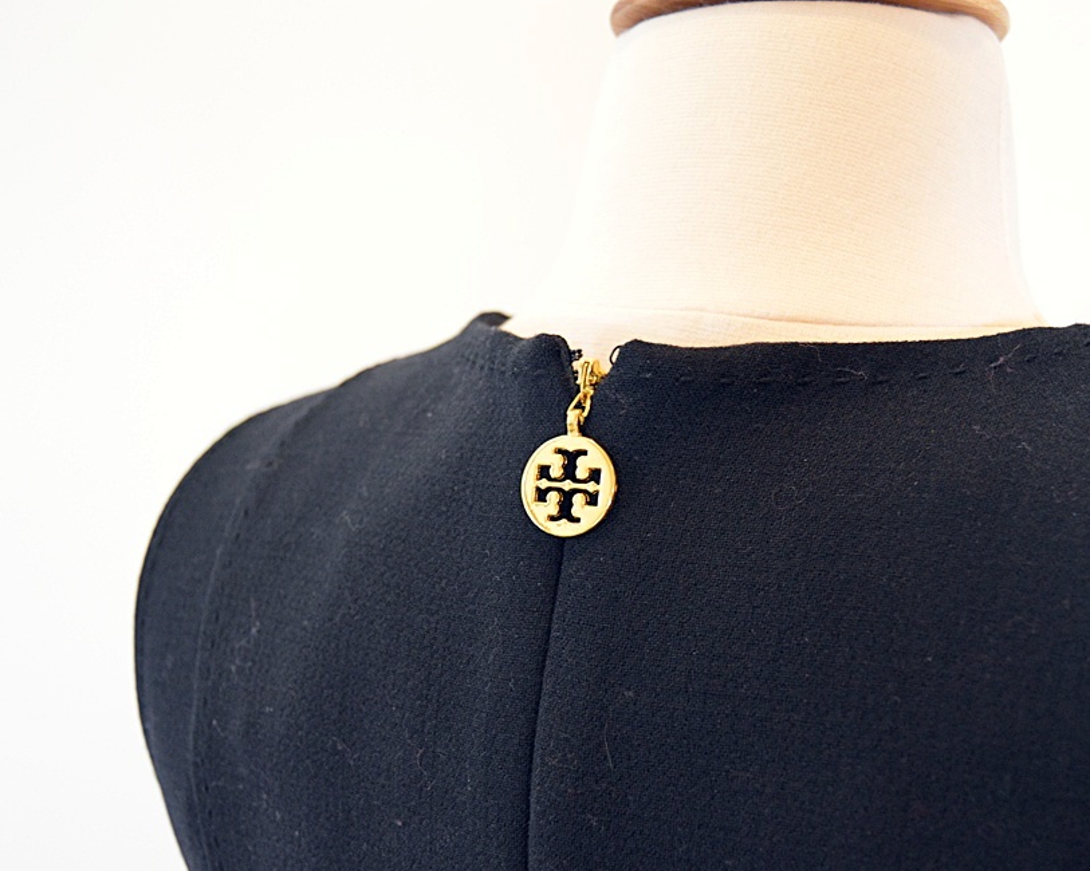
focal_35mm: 45
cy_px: 444
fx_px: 1451
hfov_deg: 41.0
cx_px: 649
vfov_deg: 33.4
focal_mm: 26
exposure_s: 1/60
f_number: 4
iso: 2200
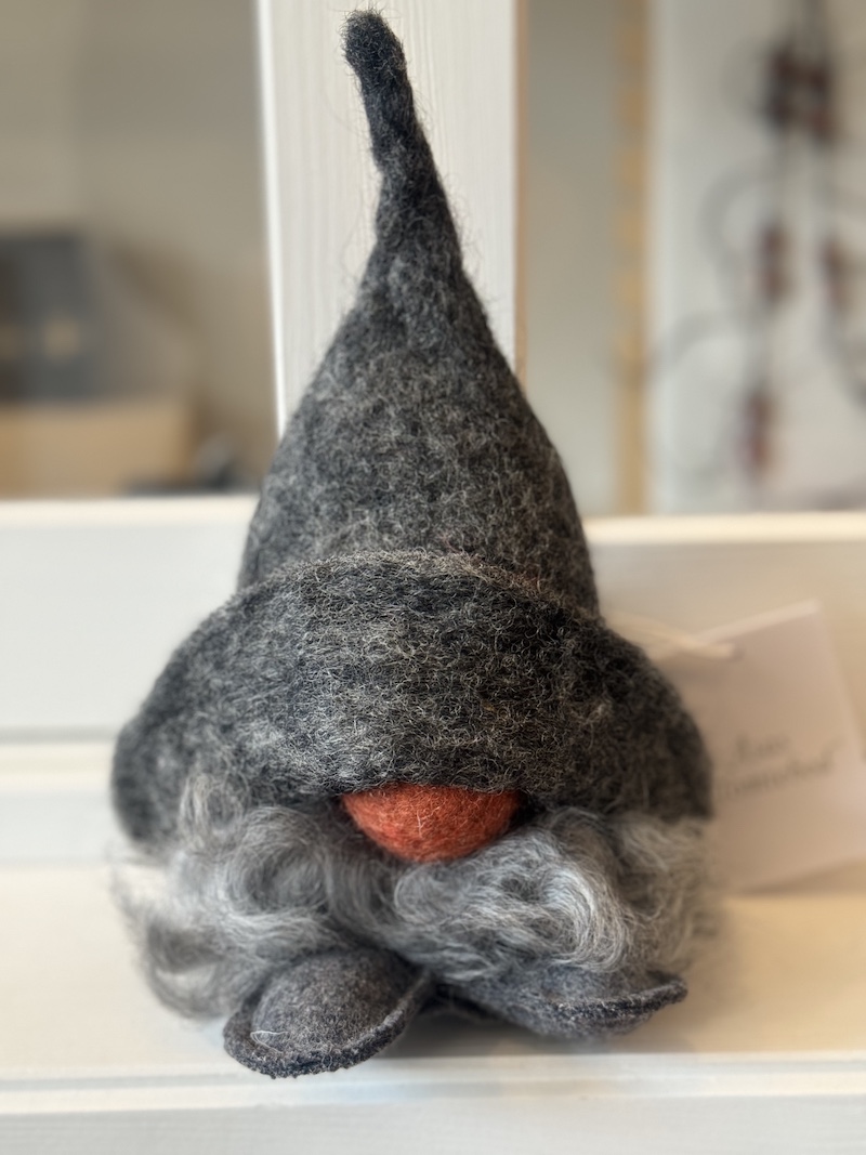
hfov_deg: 30.3
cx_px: 433
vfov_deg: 39.7
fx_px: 1601
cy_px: 578
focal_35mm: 48
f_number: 1.78
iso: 200
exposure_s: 1/40
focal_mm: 6.76
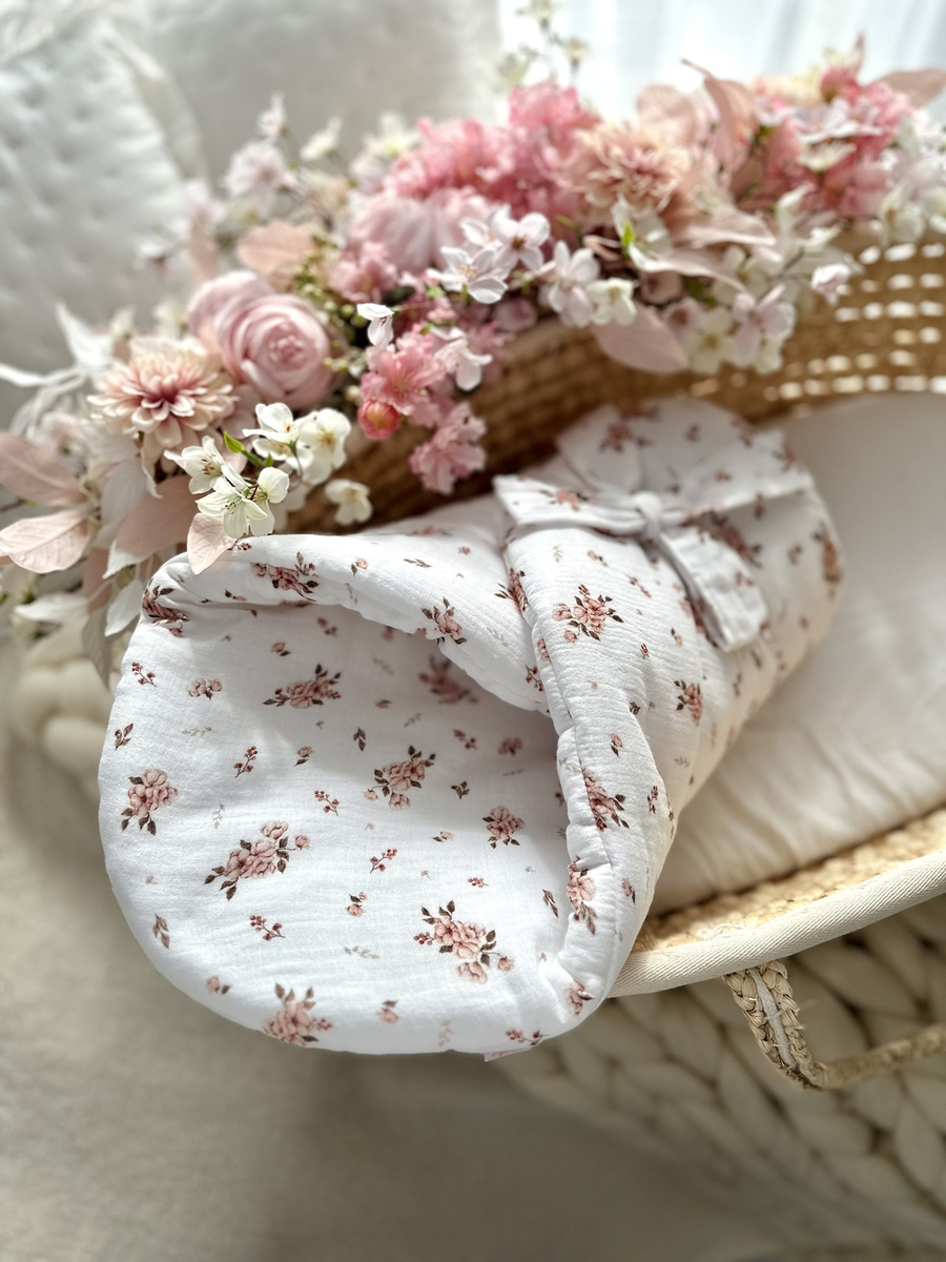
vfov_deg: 71.6
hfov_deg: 56.8
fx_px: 875
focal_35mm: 24
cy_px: 631
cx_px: 473
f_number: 1.78
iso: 80
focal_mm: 6.86
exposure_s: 1/314
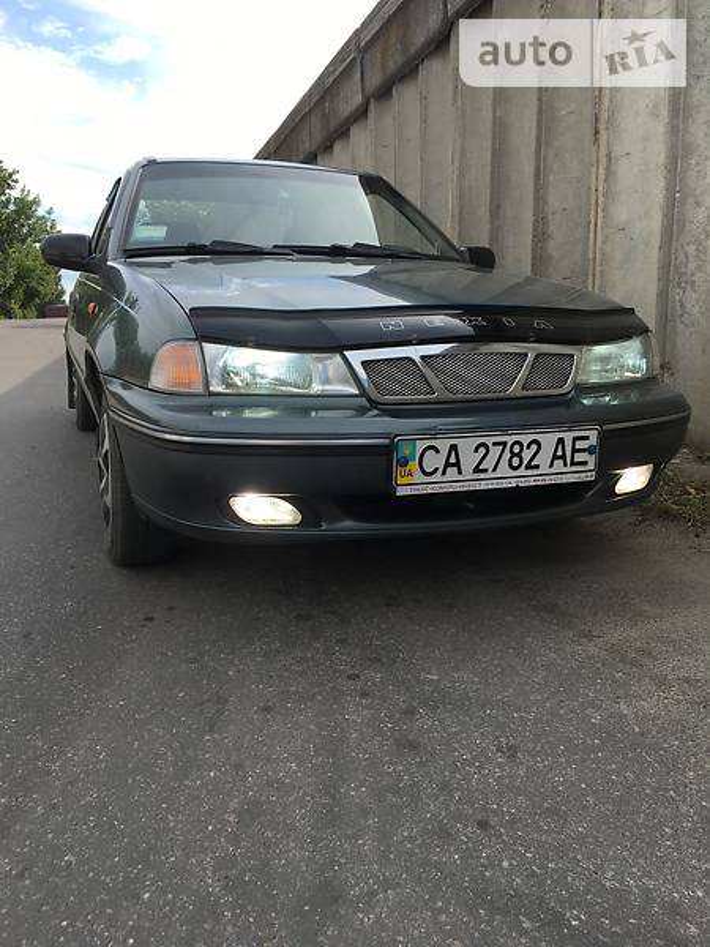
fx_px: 793
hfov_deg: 48.2
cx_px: 355
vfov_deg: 61.7
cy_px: 474
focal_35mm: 29
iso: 25
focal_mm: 4.2
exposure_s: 1/827
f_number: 2.2
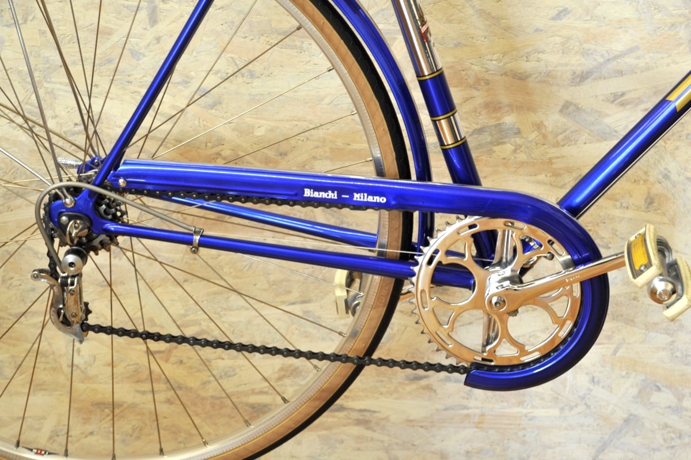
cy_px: 230
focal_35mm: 105
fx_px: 2014
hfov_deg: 19.5
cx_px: 346
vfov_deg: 13.0
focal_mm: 105
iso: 800
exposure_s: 1/5
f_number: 11
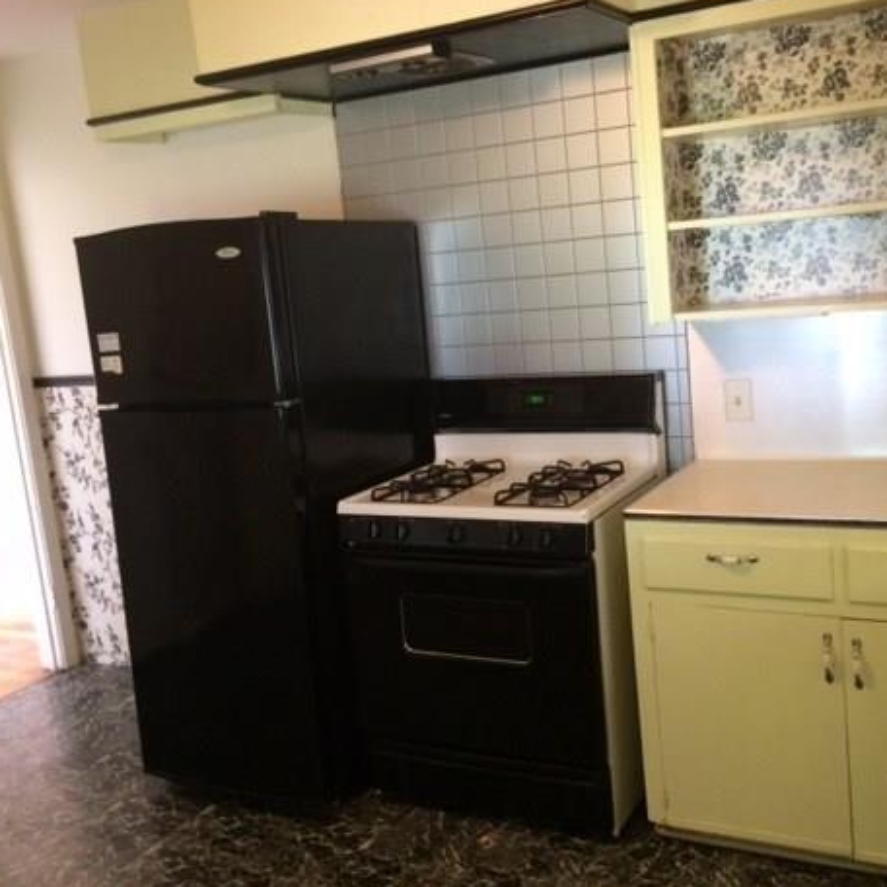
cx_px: 508
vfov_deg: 46.0
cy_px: 444
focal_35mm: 36
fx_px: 1044
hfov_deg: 45.9
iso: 200
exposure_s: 1/30
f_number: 2.2
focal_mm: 4.15
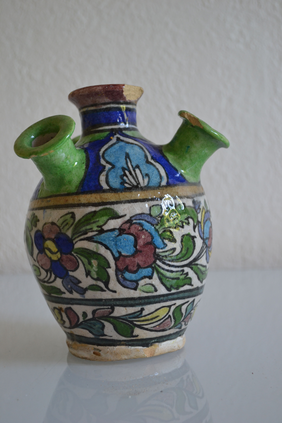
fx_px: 634
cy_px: 212
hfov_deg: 25.1
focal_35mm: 54
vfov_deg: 36.9
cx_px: 141
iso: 400
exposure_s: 1/25
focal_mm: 36
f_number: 5
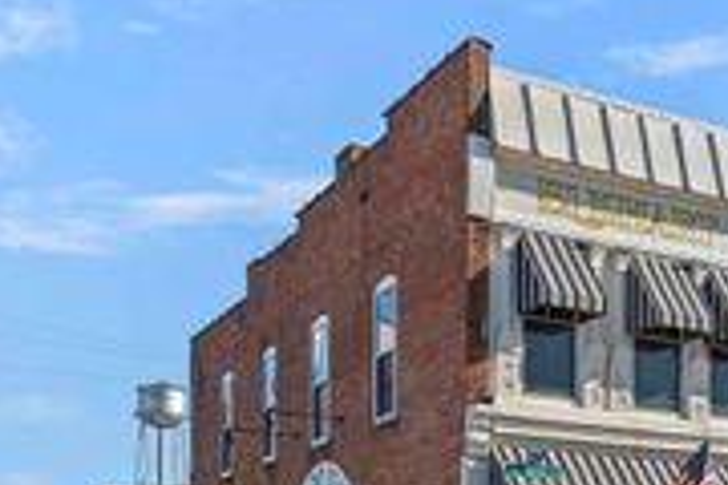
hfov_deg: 31.8
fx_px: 1233
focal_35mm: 61
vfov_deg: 20.7
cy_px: 596
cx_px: 611
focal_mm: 22
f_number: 6.3
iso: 250
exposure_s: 1/400
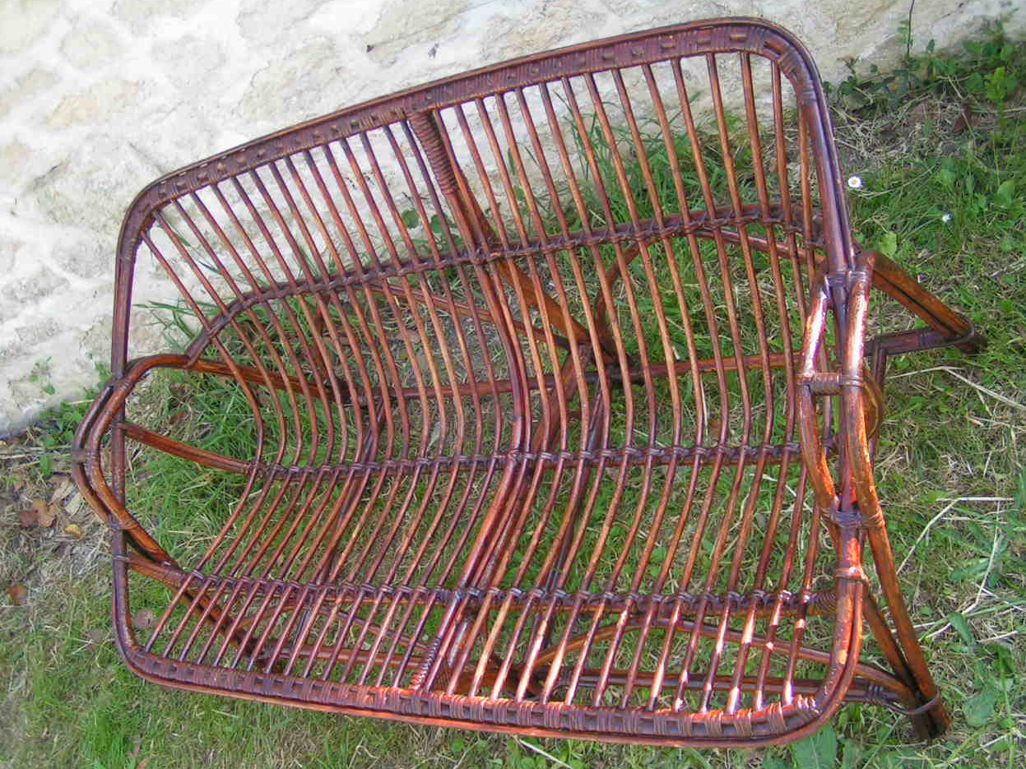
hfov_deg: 47.9
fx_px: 1156
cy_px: 382
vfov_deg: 36.8
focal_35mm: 39
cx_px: 520
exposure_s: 1/80
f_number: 2.8
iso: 50
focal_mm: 5.8
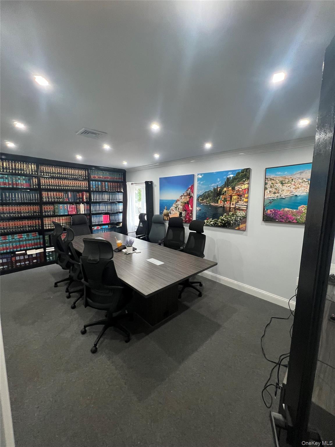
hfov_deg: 89.9
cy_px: 224
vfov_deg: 106.2
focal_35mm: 13
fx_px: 168
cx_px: 168
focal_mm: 1.57
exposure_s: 1/60
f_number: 1.8
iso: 200
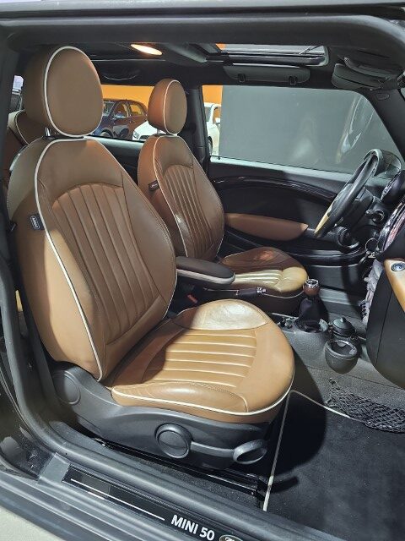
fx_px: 359
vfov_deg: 73.9
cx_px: 202
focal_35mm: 23
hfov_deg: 58.9
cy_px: 270
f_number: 1.7
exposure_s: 1/100
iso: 1250
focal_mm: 6.3
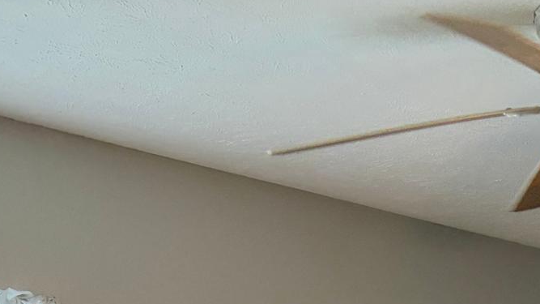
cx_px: 483
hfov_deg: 23.8
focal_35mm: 87
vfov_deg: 12.2
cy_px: 614
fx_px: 1246
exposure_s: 1/120
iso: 200
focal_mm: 5.96
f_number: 1.6
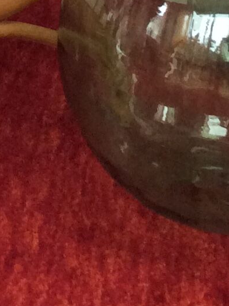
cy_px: -259
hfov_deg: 9.2
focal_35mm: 158
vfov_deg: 11.5
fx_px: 1398
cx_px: -44
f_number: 2.4
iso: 80
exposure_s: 1/25
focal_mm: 3.3
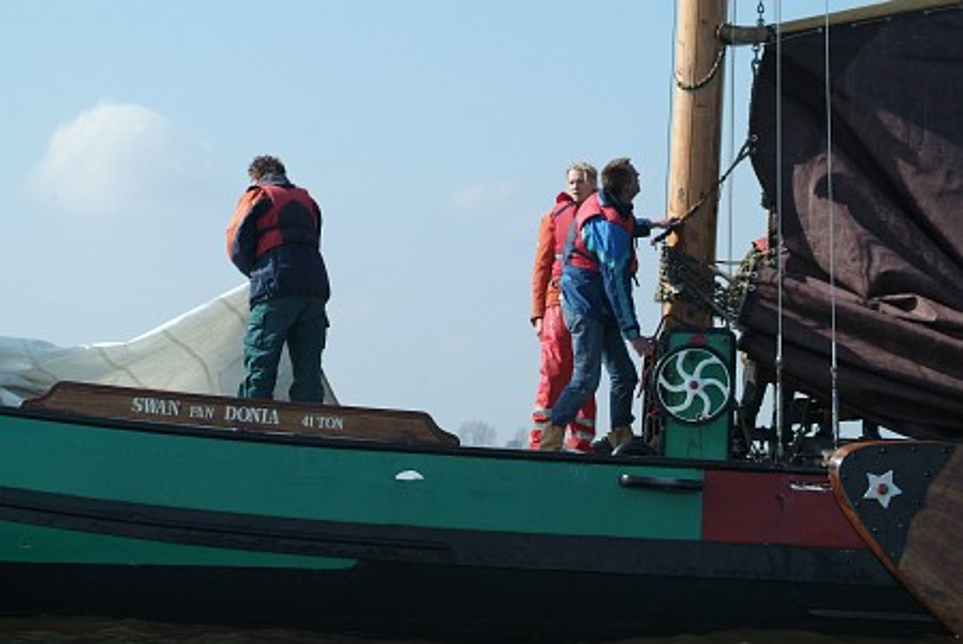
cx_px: 482
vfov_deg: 11.7
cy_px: 322
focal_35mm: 117
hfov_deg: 17.5
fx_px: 3133
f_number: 9.5
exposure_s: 1/500
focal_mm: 78
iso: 400
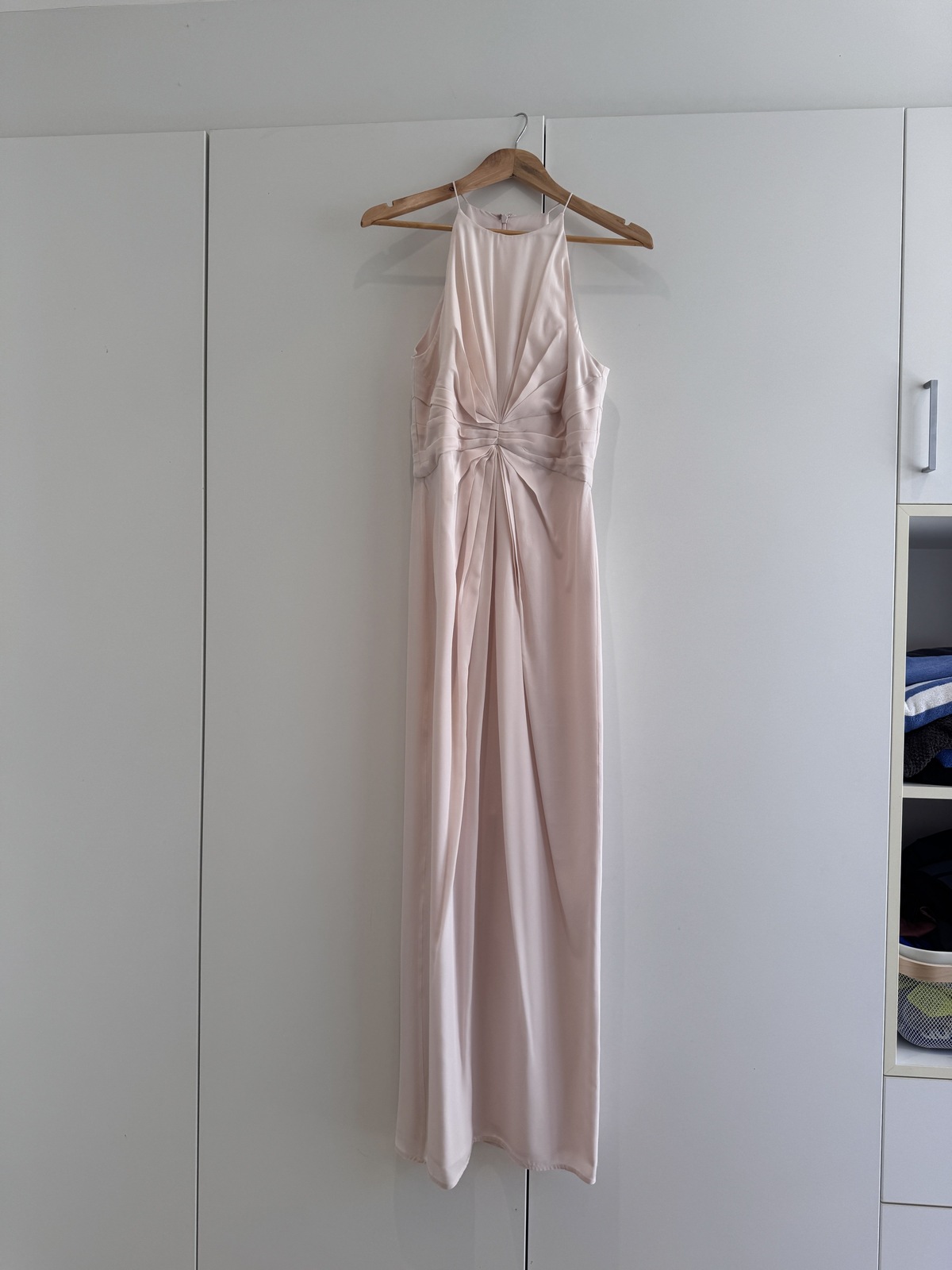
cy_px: 635
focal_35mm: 24
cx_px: 476
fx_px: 880
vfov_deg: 71.6
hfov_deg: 56.8
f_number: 1.78
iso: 80
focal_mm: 6.76
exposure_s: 1/407
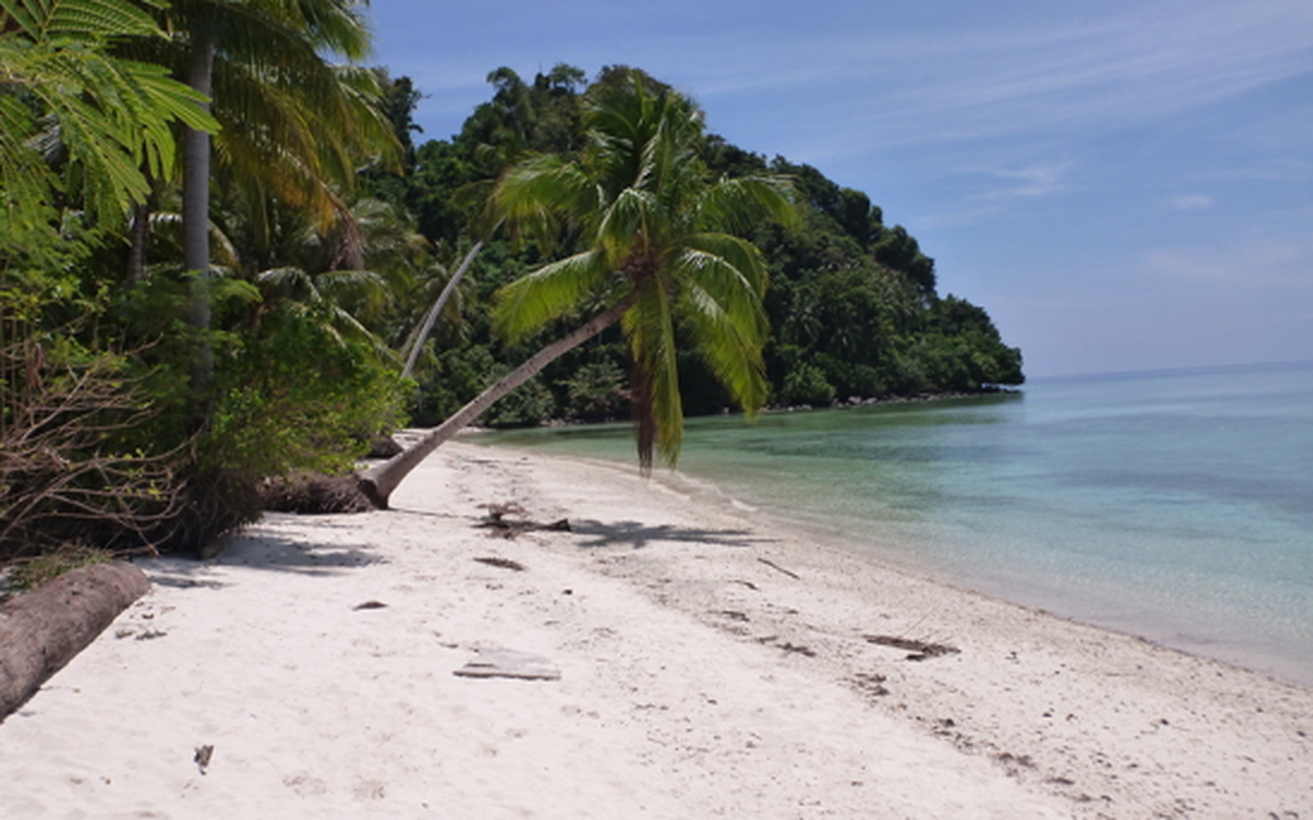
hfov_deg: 58.2
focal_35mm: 33
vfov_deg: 38.3
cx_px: 656
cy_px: 394
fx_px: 1180
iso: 160
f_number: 11
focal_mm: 5.5
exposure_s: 1/200
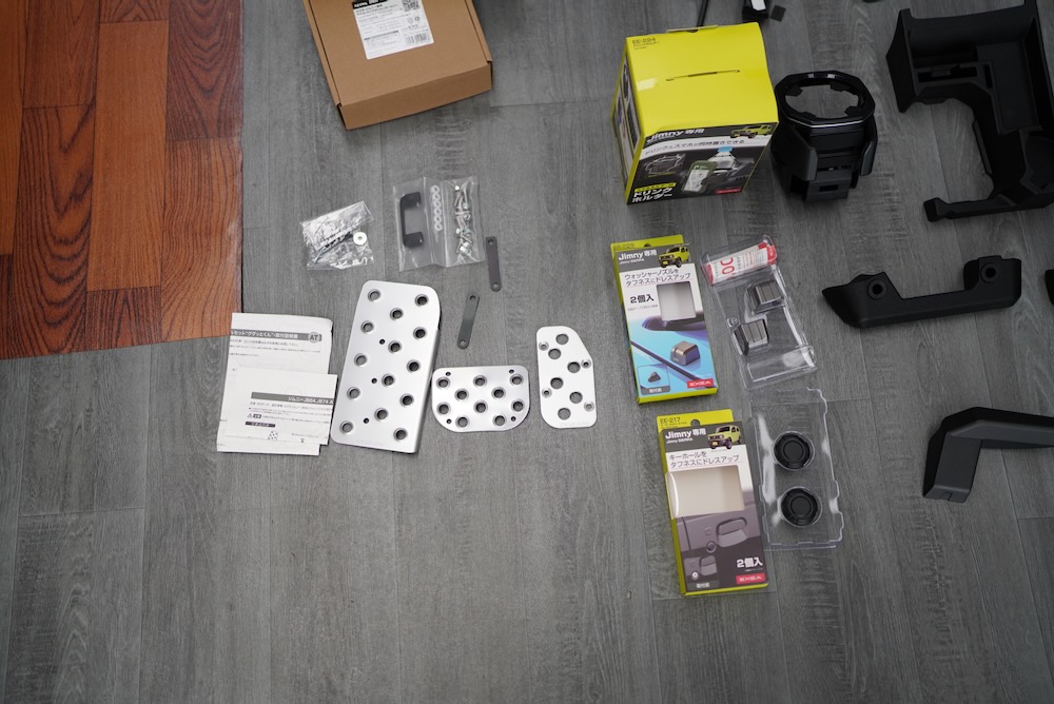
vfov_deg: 37.9
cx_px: 527
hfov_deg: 54.4
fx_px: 1025
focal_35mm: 35
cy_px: 352
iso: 800
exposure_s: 1/8000
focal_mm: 35
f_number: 1.4
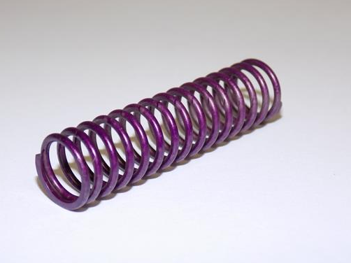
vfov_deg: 18.4
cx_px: 174
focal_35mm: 80
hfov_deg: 24.4
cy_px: 130
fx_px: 811
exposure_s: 1/30
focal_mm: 13.9
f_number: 4.3
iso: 200
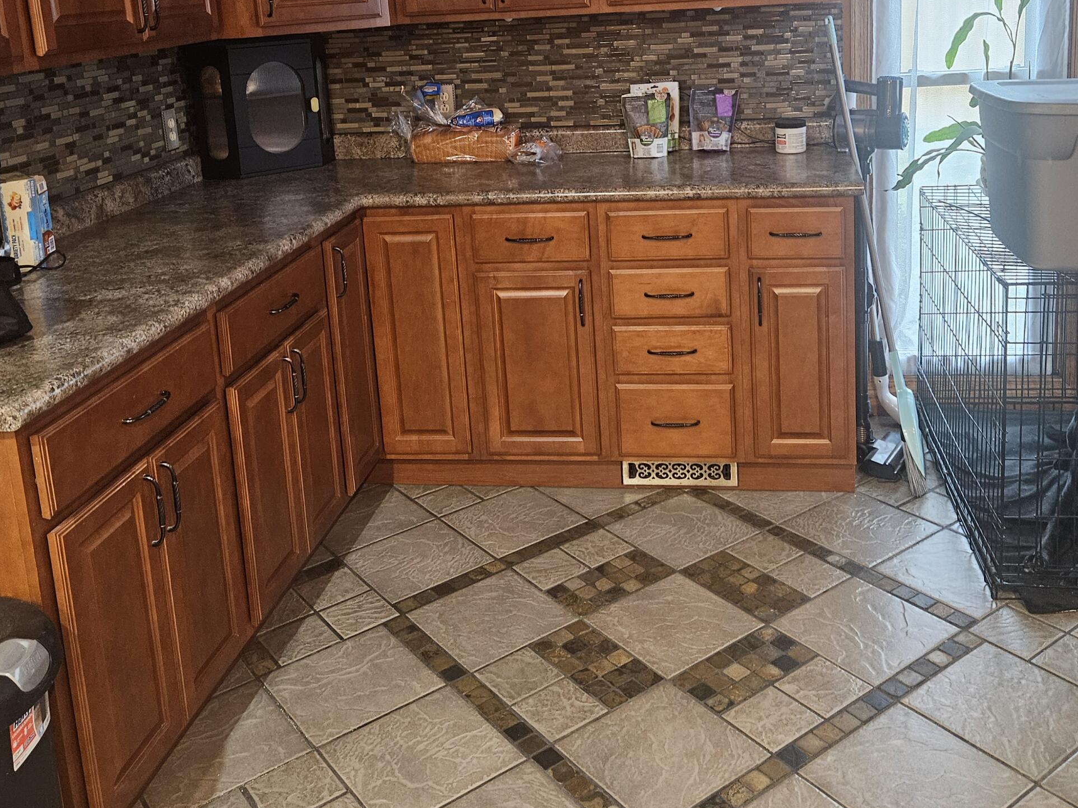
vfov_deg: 38.6
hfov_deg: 51.2
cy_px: 203
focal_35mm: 36
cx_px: 599
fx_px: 1121
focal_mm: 5.4
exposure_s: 1/30
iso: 500
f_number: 1.8
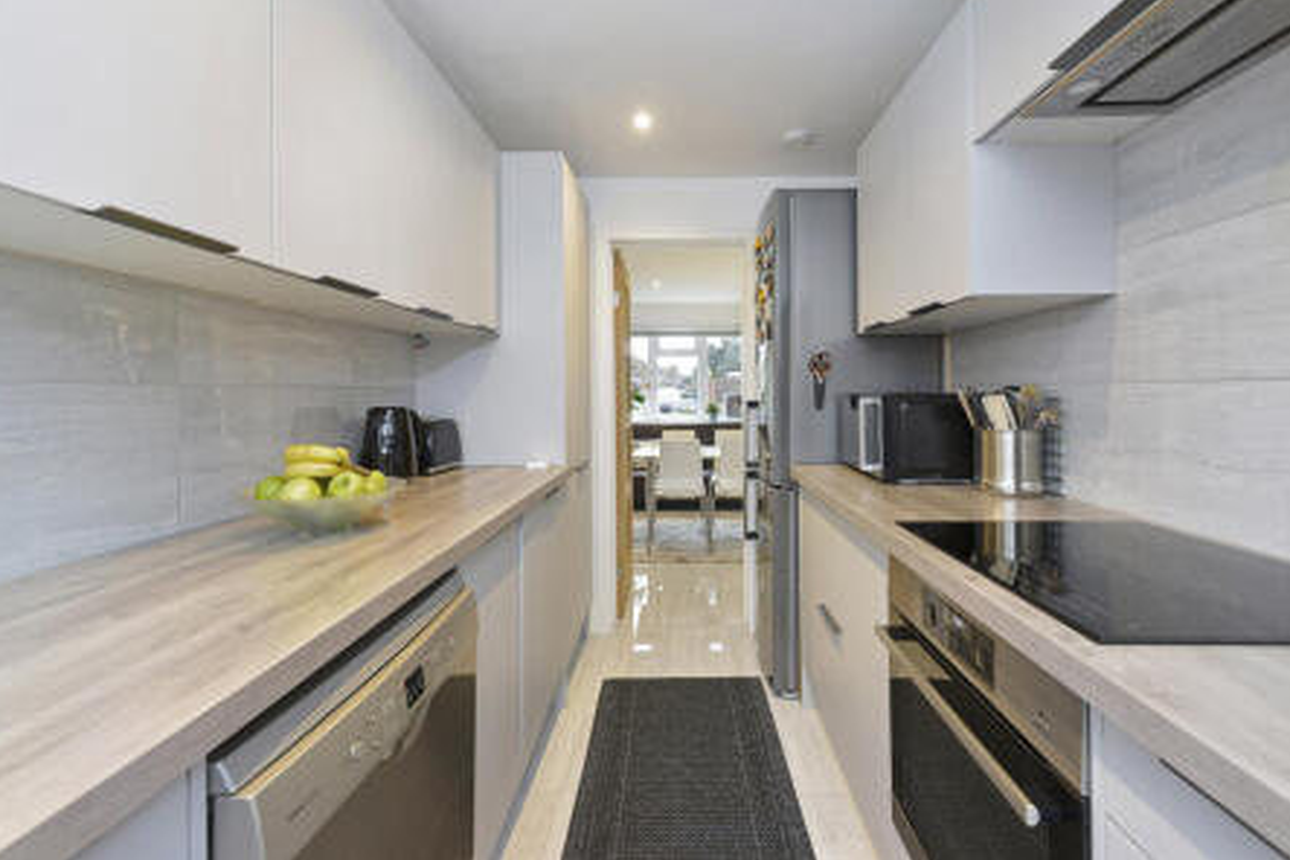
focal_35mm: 15
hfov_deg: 100.3
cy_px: 402
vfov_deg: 77.2
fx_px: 537
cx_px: 680
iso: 400
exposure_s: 1/30
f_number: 7.1
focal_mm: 14
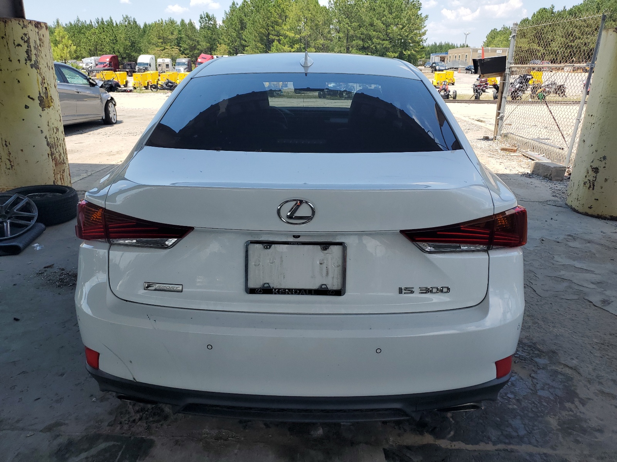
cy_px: 231
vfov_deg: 53.1
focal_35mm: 26
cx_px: 308
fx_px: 463
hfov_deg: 67.3
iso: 50
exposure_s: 1/2000
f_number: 1.5
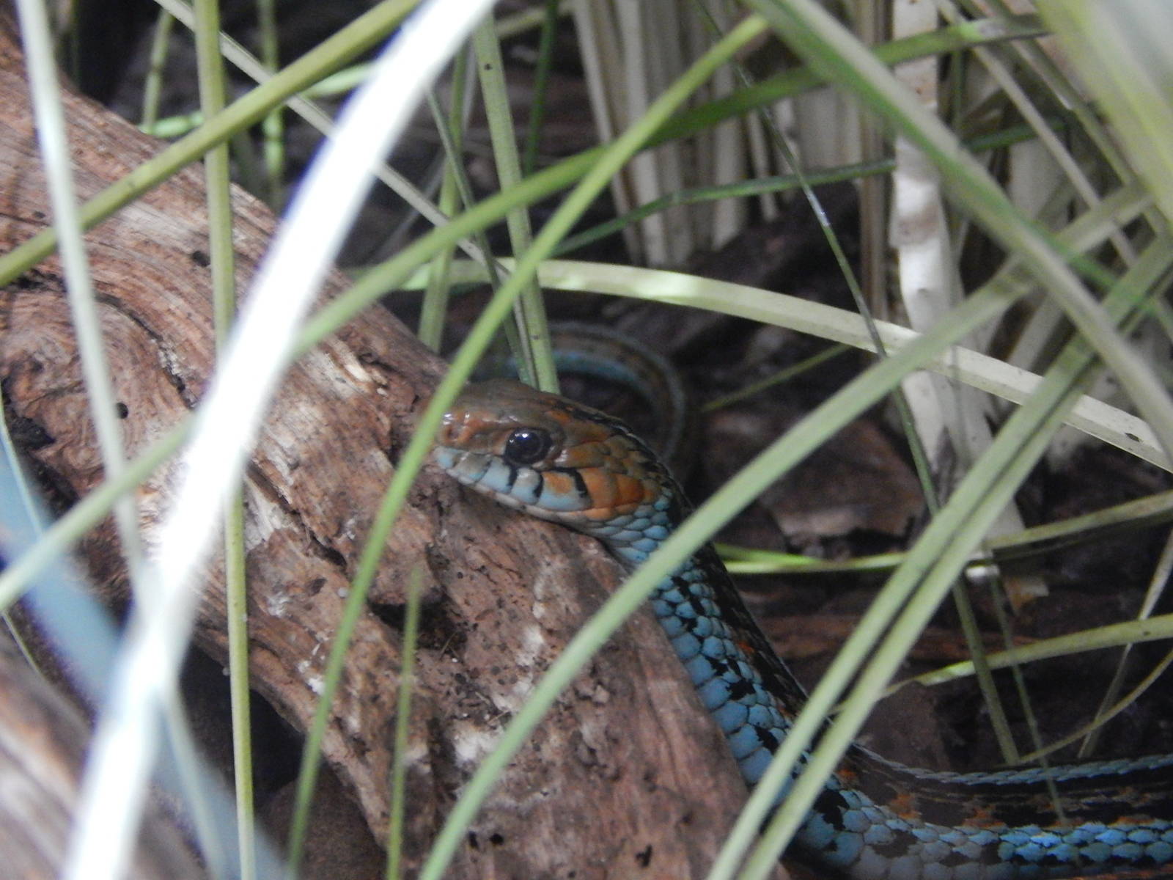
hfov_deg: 12.2
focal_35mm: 162
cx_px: 586
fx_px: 5490
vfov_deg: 9.2
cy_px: 440
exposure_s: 1/13
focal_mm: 28.7
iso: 800
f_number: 5.1
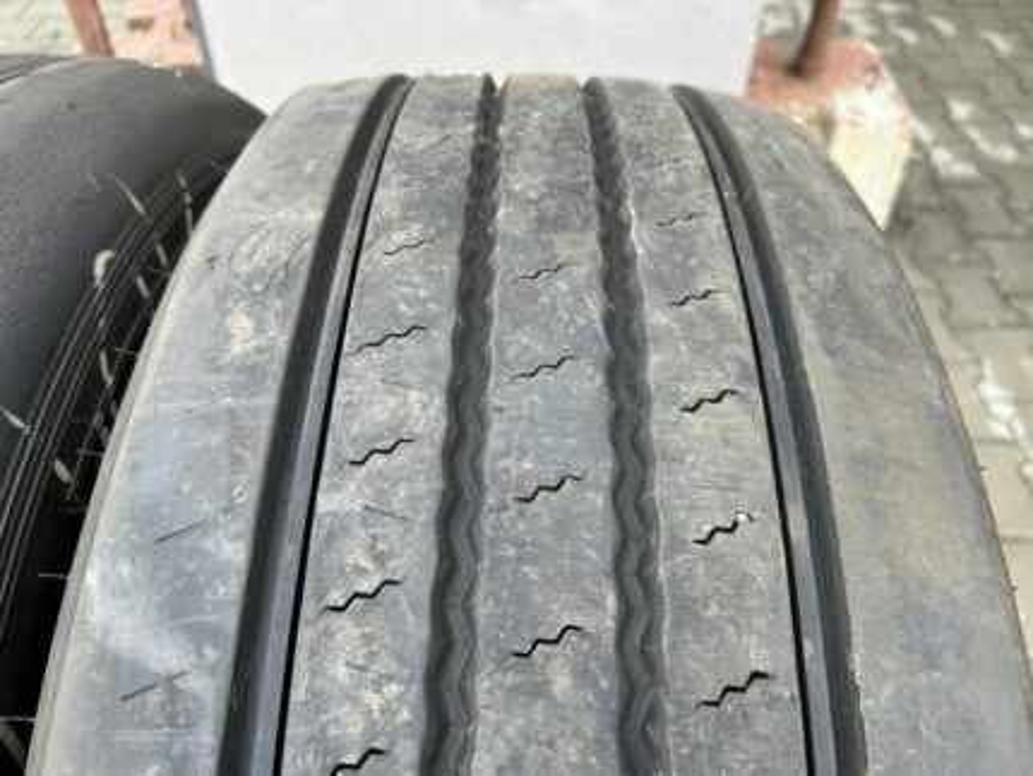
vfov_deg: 53.1
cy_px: 388
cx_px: 516
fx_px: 776
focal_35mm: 26
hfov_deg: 67.3
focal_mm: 5.7
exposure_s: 1/174
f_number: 1.5
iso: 40
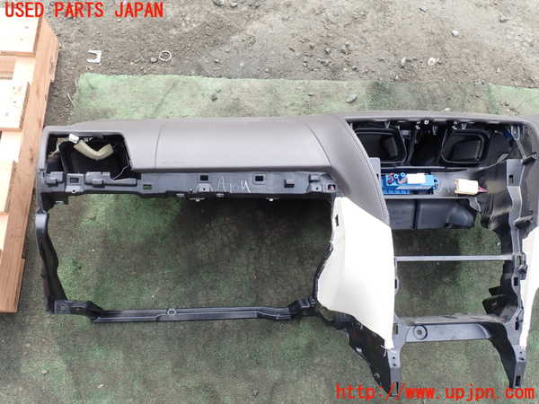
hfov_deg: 60.0
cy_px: 202
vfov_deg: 46.8
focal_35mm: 30
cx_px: 270
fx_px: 467
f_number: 3.2
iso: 100
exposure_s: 1/160
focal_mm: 5.4
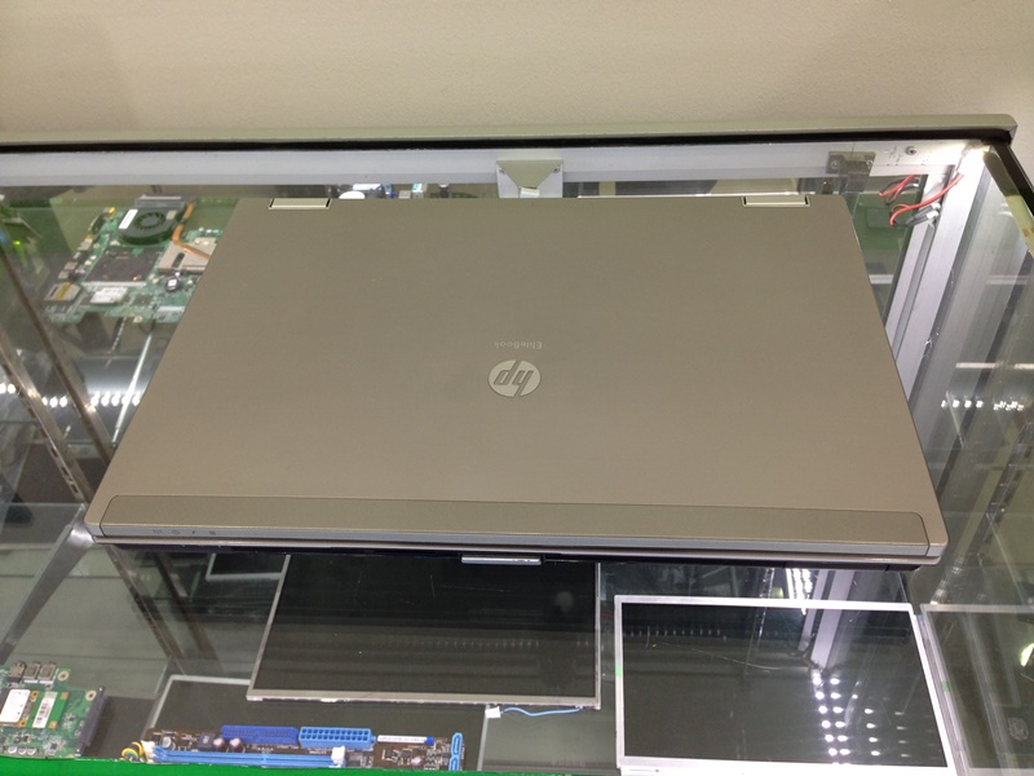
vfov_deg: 42.9
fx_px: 986
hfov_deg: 55.4
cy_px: 388
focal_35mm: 33
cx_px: 517
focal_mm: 4.12
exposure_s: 1/30
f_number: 2.4
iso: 50
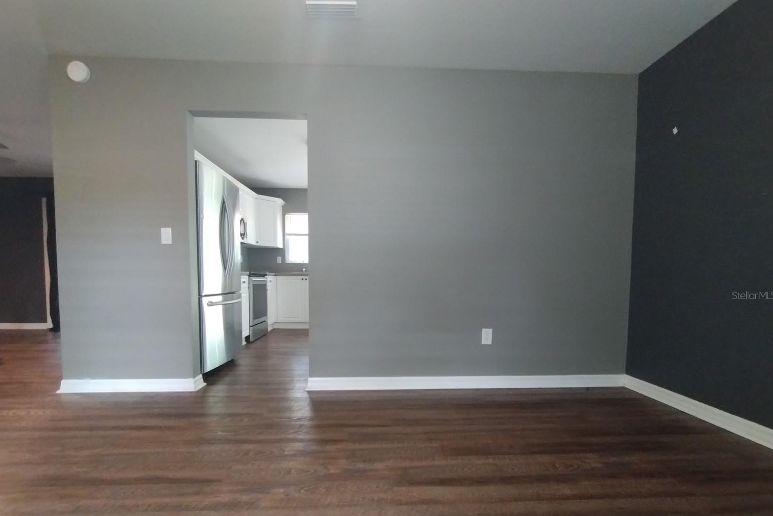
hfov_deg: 93.3
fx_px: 365
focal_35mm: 17
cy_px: 295
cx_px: 384
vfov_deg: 70.1
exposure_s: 1/30
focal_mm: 1.66
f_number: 2.2
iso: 928
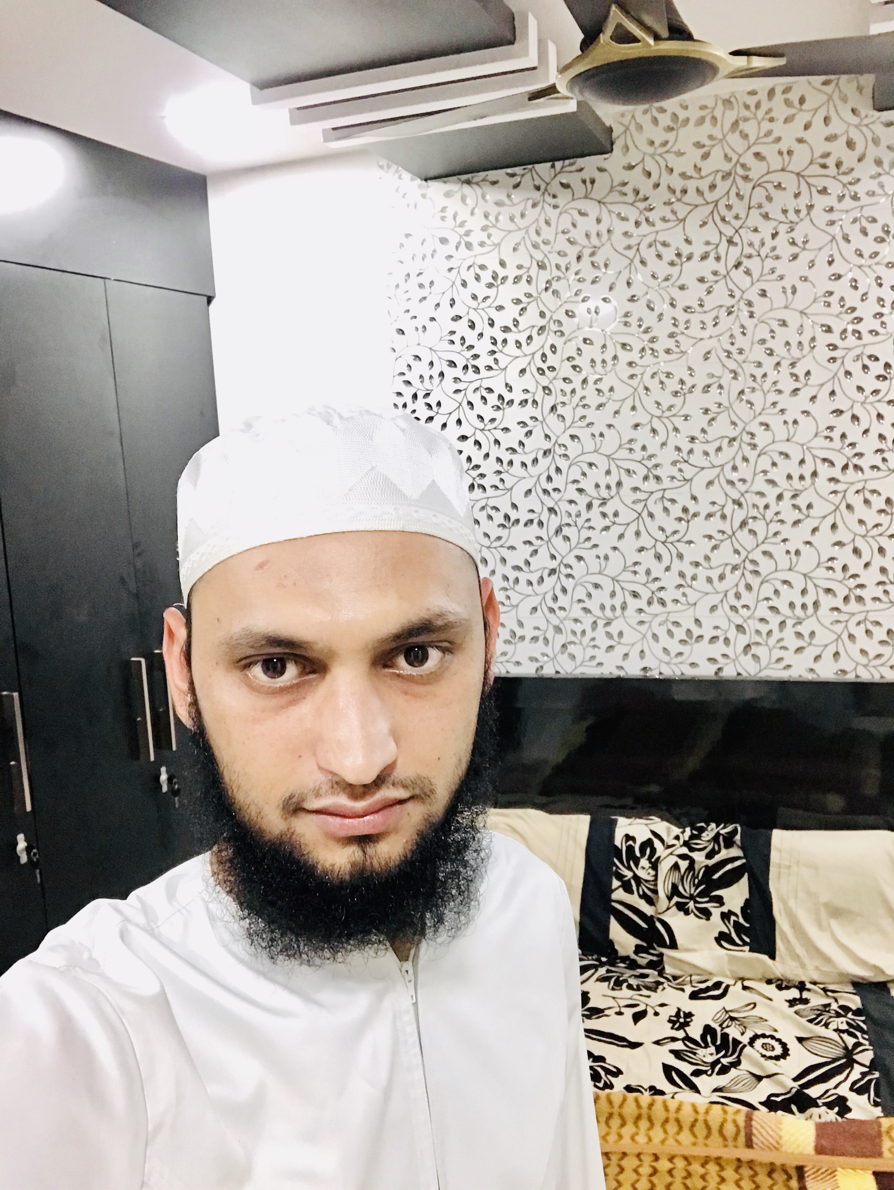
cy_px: 595
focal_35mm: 32
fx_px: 1101
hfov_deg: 44.2
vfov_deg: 56.8
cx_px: 447
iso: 200
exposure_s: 1/33
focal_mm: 2.87
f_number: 2.2
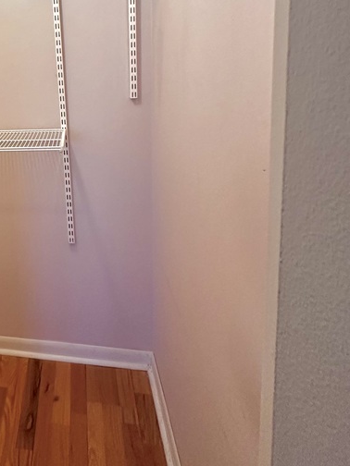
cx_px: -16
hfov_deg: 39.9
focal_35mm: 30
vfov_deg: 56.5
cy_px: 107
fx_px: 404
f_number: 2.2
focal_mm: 2.22
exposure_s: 1/60
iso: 250
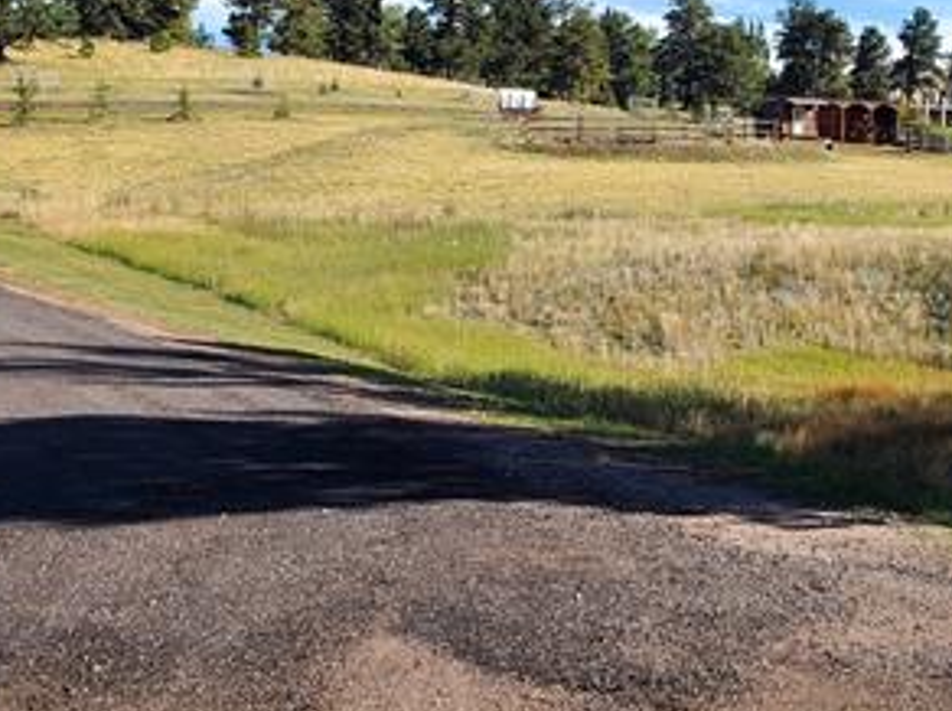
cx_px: 740
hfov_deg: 33.0
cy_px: 370
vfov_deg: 25.6
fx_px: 1565
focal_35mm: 57
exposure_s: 1/1002
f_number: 2.4
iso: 50
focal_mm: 4.3
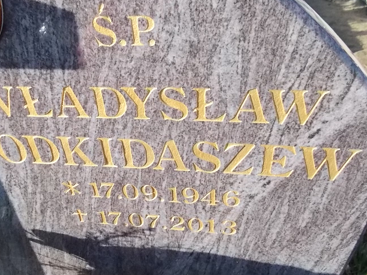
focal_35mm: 32
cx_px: 163
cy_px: 136
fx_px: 339
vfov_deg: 44.2
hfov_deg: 56.7
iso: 400
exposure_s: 1/320
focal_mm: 4.6
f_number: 8
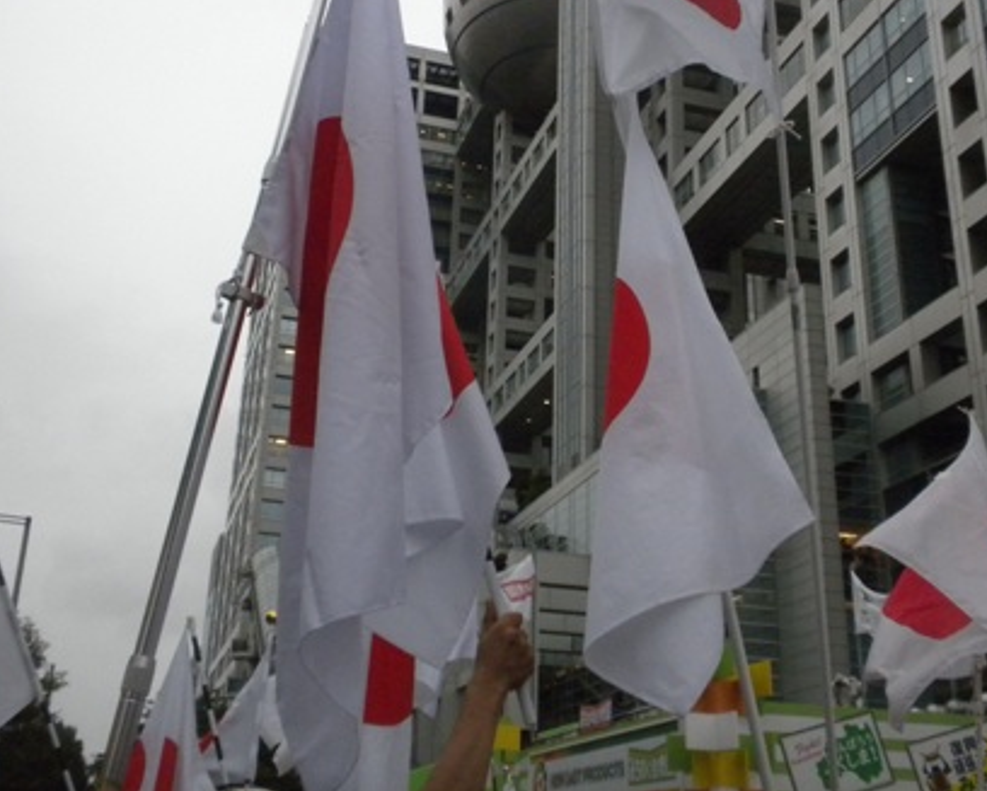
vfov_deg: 32.7
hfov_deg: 40.3
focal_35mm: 46
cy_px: 324
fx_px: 1345
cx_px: 523
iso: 400
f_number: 3.5
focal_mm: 6.6
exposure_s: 1/505
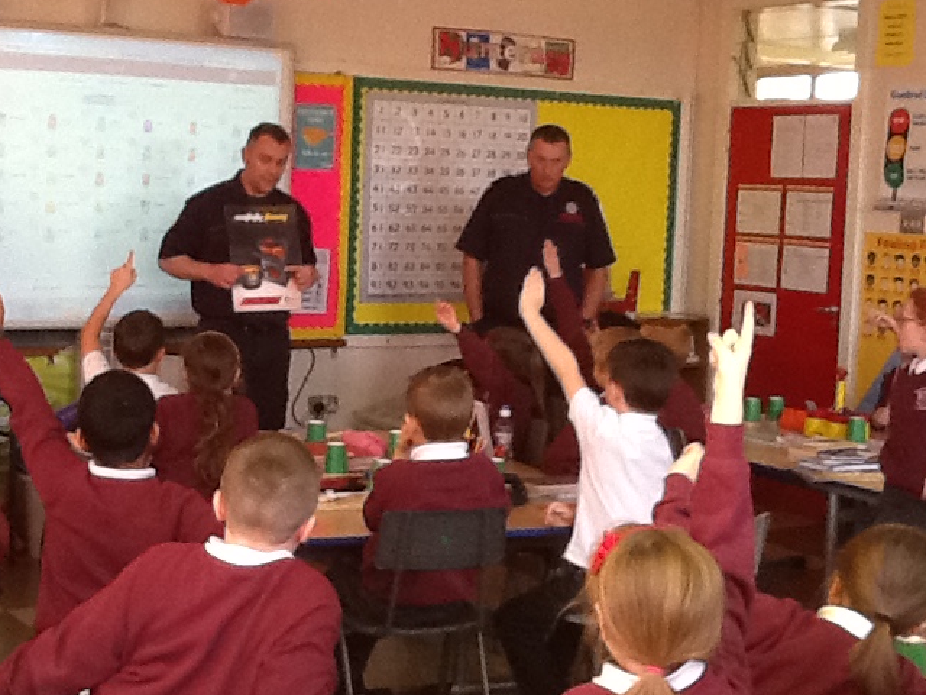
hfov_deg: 29.3
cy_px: 340
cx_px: 363
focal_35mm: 66
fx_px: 1766
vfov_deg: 22.3
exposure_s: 1/30
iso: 160
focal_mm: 2.03
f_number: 2.4
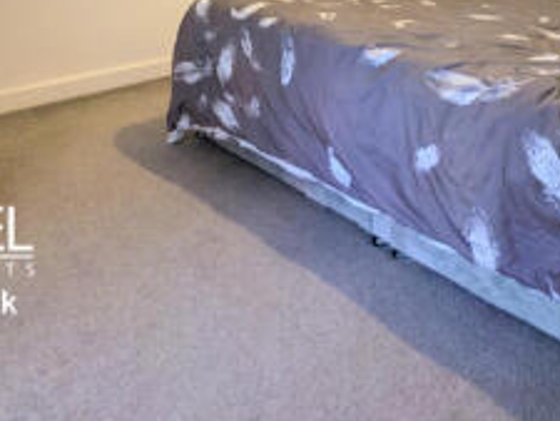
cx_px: 301
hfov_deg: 58.3
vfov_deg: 35.6
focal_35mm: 31
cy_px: -86
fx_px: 502
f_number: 1.95
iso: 53
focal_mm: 2.23
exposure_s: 1/15.9
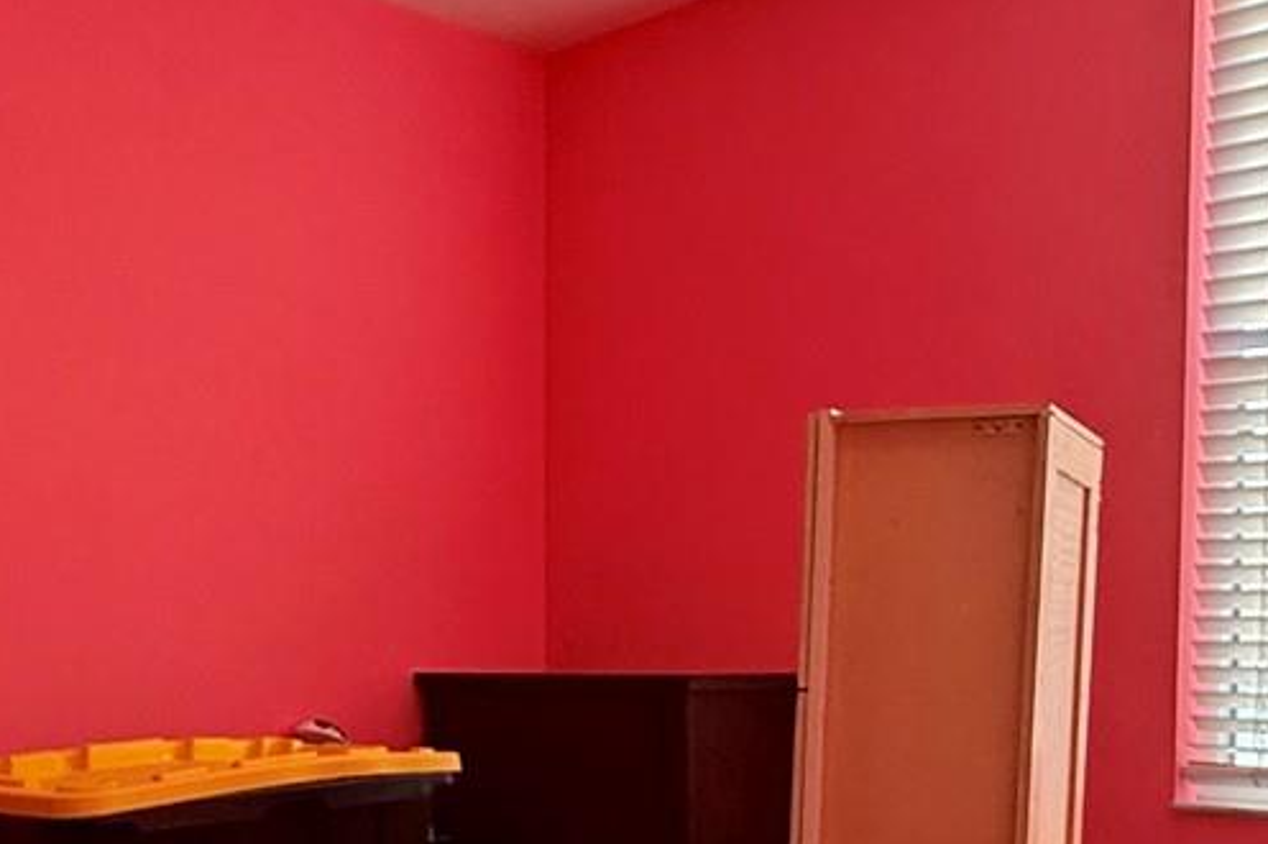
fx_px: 1654
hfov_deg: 41.8
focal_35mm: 47
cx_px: 542
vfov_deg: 27.6
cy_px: 747
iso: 160
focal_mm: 2.22
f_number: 2.2
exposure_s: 1/99
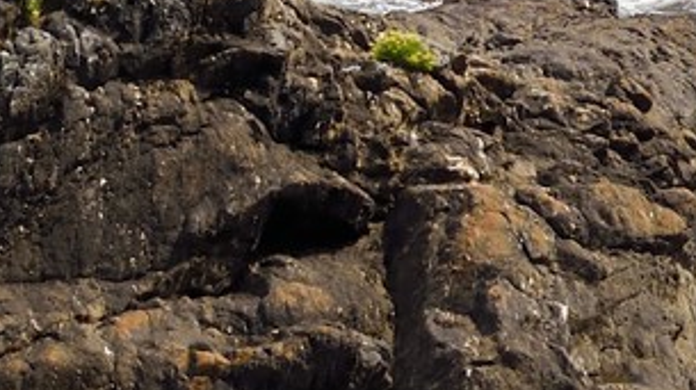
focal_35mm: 264
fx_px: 4868
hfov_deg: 7.7
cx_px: 1600
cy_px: -95
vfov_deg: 4.6
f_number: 13
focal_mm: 48
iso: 200
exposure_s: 1/400
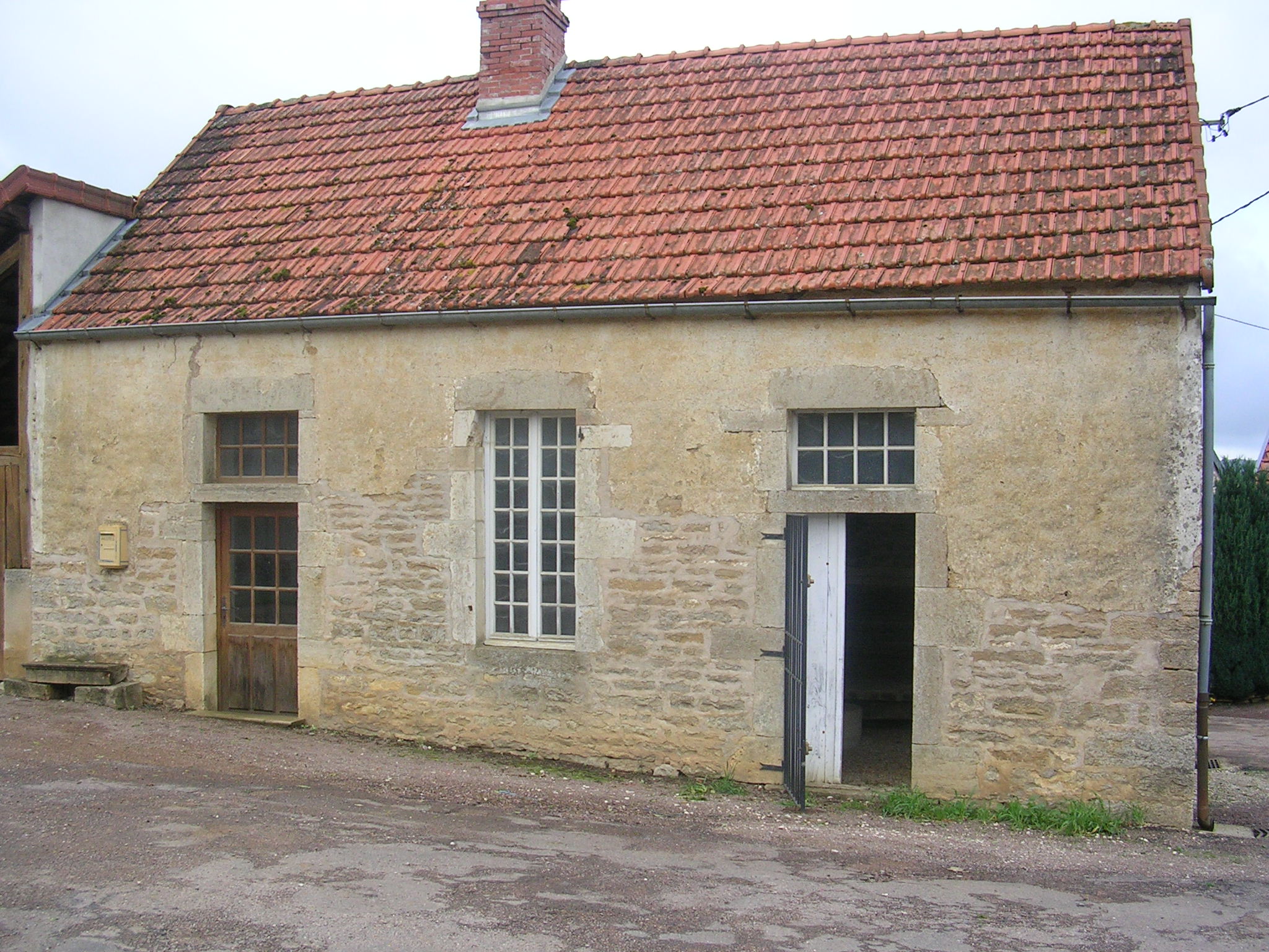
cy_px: 476
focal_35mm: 38
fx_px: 1393
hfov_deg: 49.0
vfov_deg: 37.7
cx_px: 634
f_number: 2.8
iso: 71
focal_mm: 5.8
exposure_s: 1/381
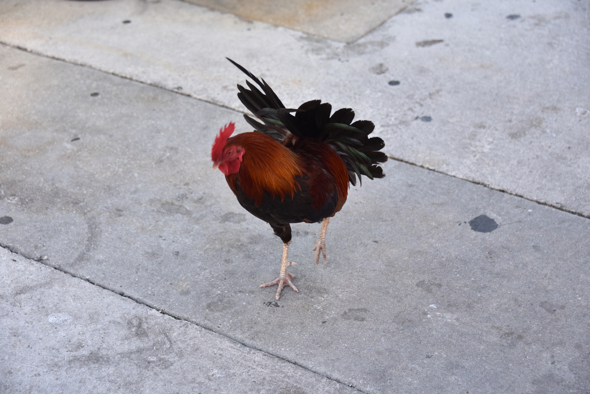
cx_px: 295
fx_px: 1393
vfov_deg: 16.1
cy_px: 197
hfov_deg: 23.9
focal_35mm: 85
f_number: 5
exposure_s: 1/200
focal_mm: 85
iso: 320
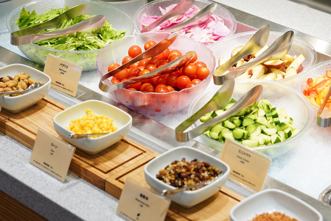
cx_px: 162
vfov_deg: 13.8
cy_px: 68
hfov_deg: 20.6
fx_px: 910
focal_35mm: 99
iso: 1250
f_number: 5
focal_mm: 70
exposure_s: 1/125
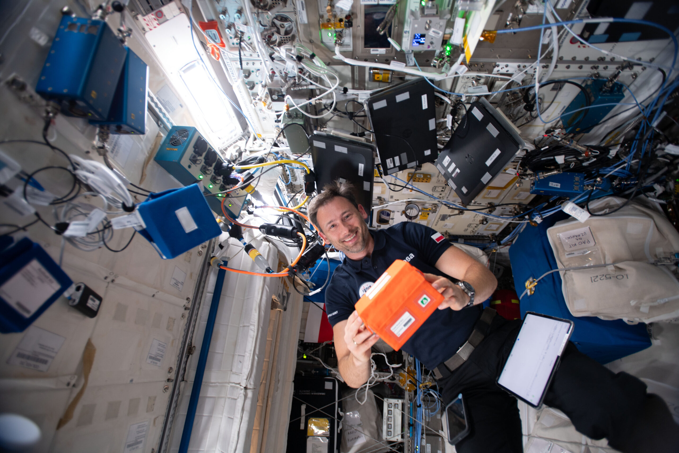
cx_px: 340
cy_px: 226
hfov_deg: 93.3
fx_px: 321
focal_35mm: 17
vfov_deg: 70.4
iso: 500
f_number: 2.8
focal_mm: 17
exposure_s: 1/25
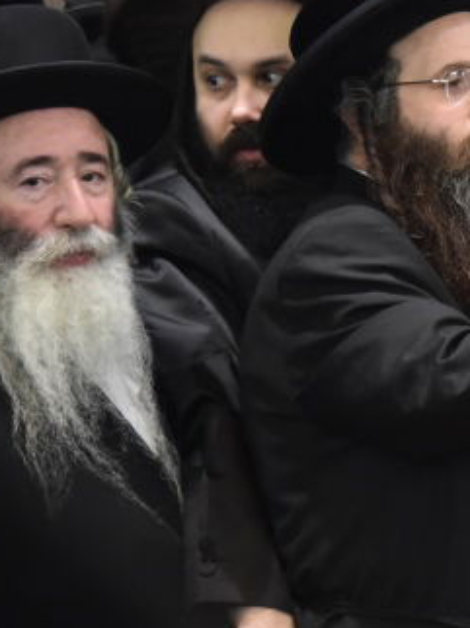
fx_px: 8049
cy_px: 118
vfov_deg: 4.5
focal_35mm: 444
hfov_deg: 3.3
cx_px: 880
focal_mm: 145
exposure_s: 1/125
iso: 5000
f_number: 5.6
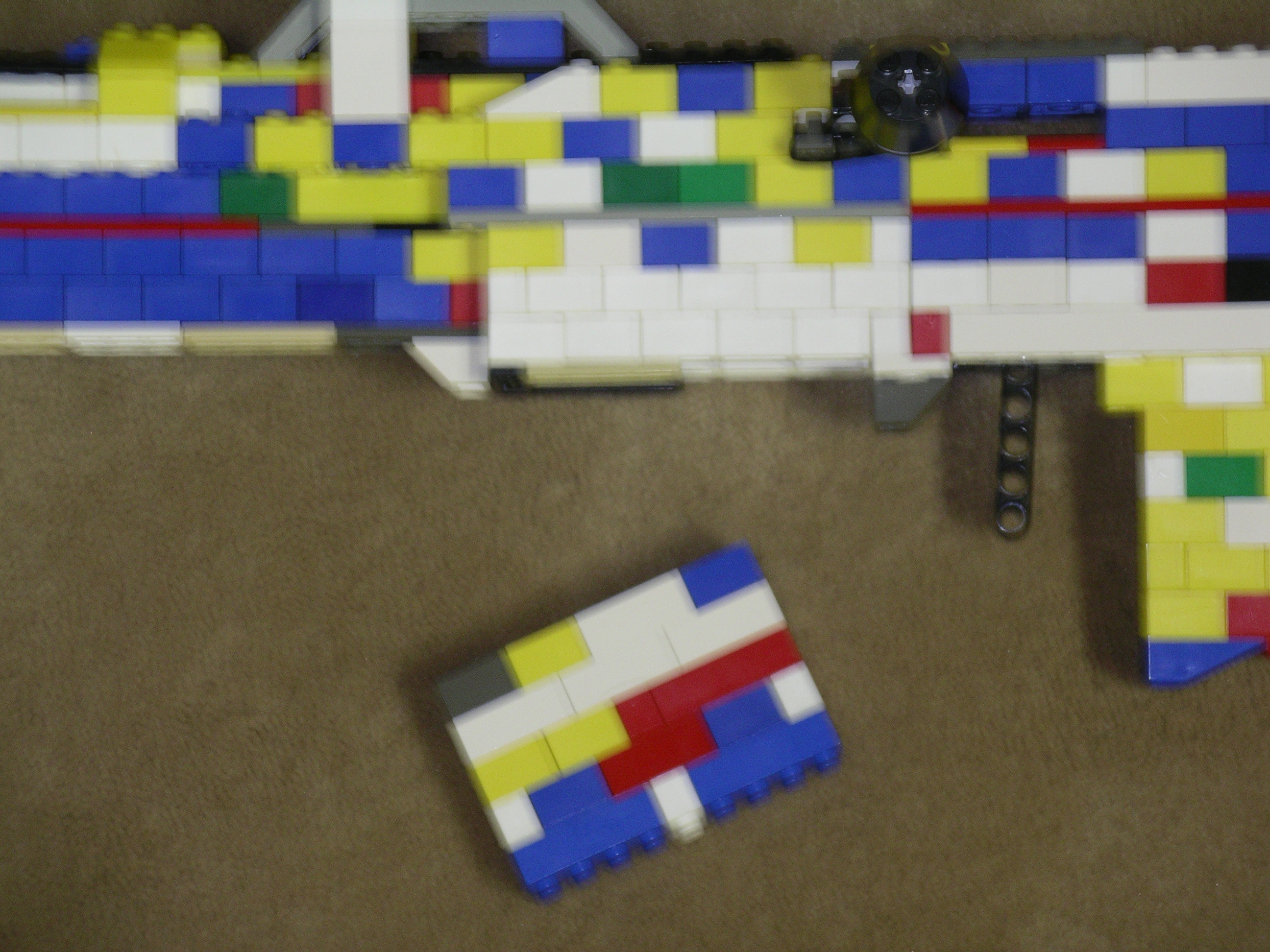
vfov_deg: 9.5
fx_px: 5723
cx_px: 635
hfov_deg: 12.7
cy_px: 476
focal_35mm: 156
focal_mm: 32.5
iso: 200
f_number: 4.4
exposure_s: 1/6
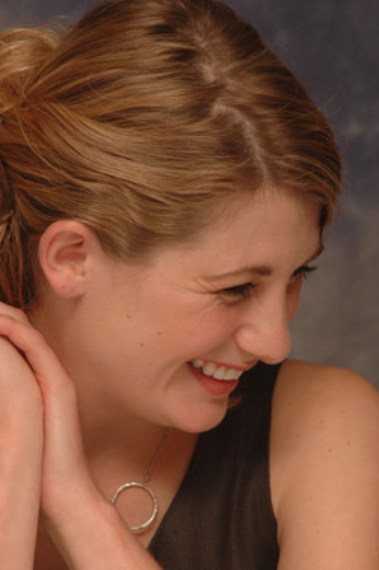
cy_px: 292
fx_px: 3896
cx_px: 196
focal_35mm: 247
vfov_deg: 8.4
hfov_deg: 5.6
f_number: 11
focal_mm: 155
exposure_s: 1/320
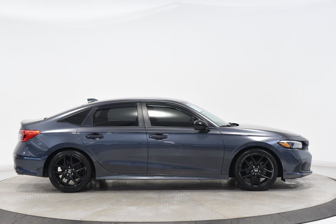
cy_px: 112
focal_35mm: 58
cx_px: 168
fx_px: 542
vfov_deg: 23.4
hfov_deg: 34.5
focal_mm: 58
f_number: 4
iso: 1600
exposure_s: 1/80
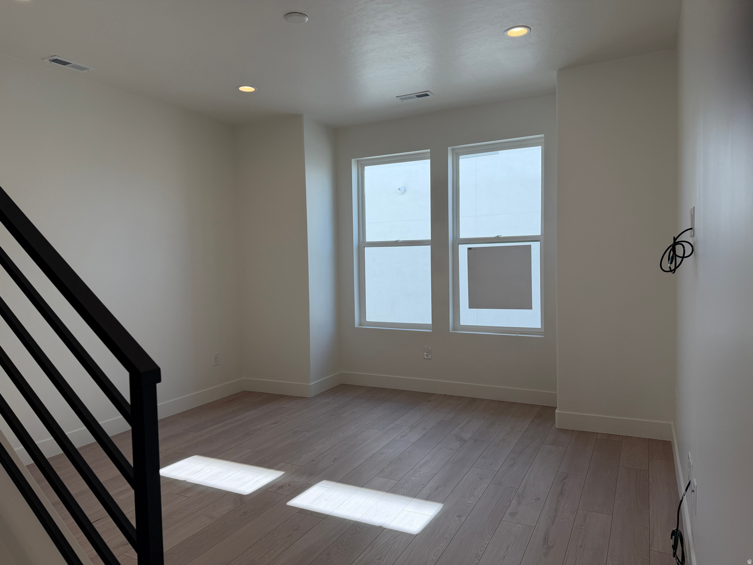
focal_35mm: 24
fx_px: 522
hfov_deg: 71.6
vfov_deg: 56.8
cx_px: 376
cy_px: 282
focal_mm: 6.76
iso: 100
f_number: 1.78
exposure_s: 1/689
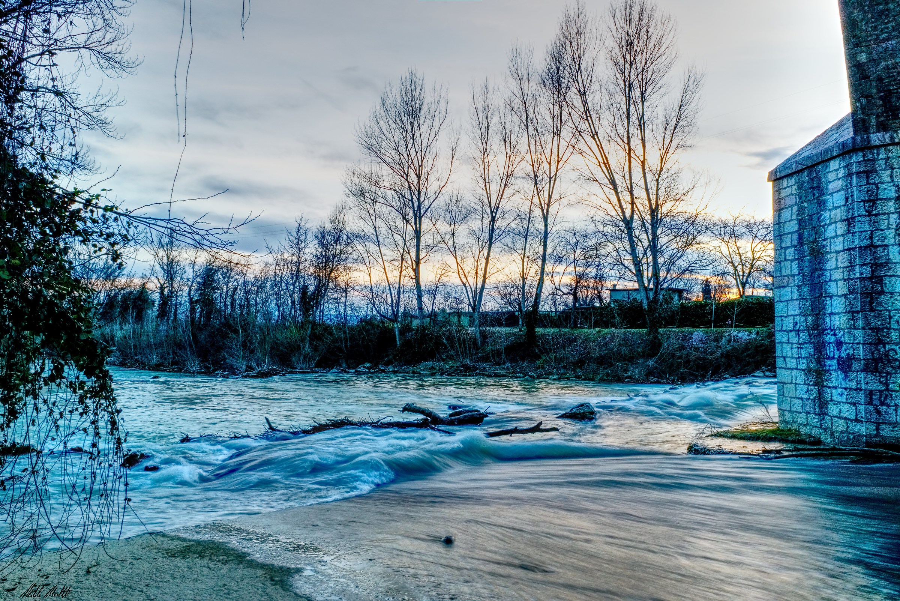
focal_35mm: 27
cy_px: 300
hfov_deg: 67.4
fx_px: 675
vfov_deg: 48.0
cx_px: 450
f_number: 22
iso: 100
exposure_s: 1/4
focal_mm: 18
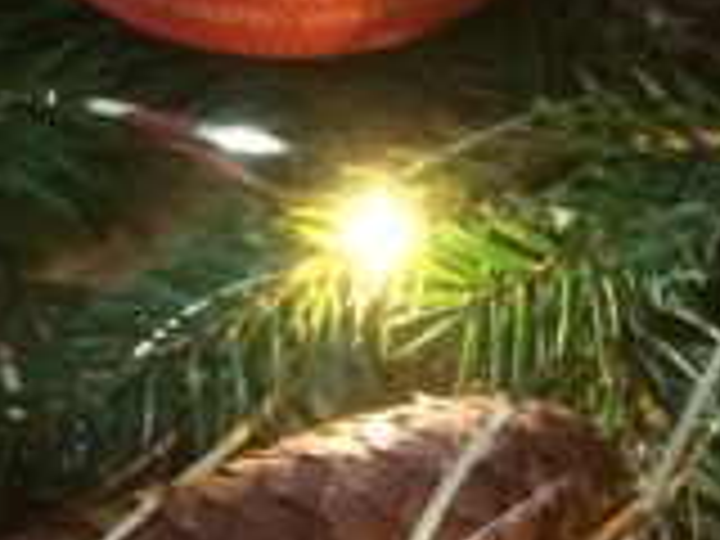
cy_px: 846
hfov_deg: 10.6
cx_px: 531
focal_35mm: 186
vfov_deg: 7.8
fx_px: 3869
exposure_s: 1/25
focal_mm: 4.15
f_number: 2.2
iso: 320
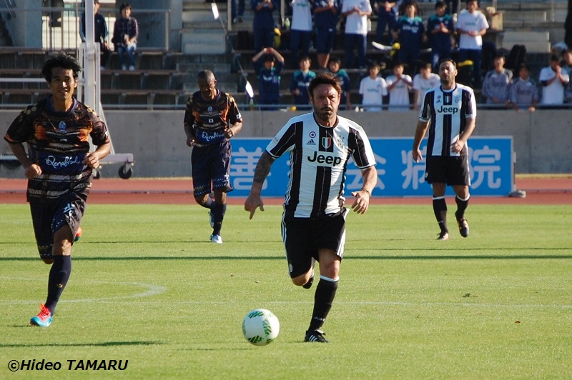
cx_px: 286
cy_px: 190
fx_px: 4763
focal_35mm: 300
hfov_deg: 6.9
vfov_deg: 4.6
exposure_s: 1/1000
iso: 400
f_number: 5.6
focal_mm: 200
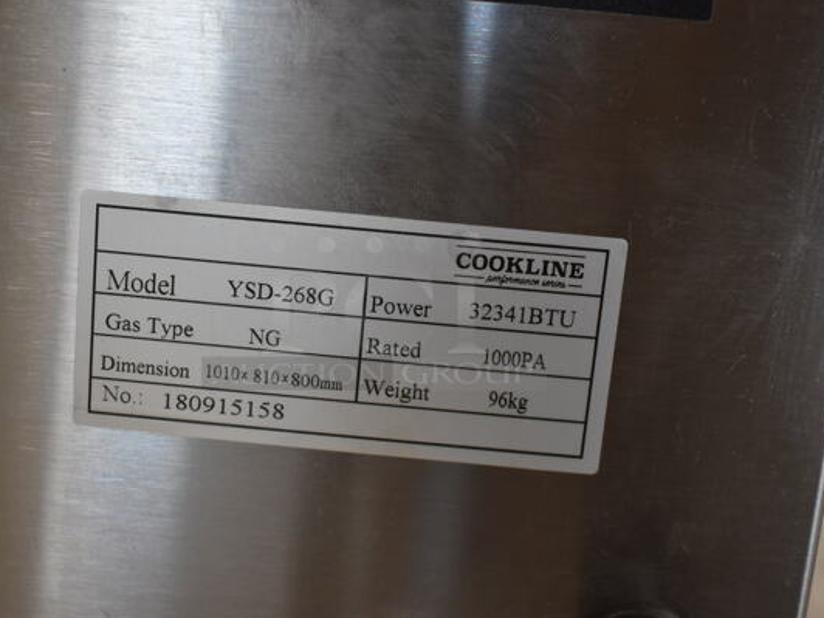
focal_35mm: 53
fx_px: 1262
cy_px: 308
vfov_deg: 27.5
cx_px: 375
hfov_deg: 36.1
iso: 1000
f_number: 4.5
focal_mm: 32
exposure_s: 1/50
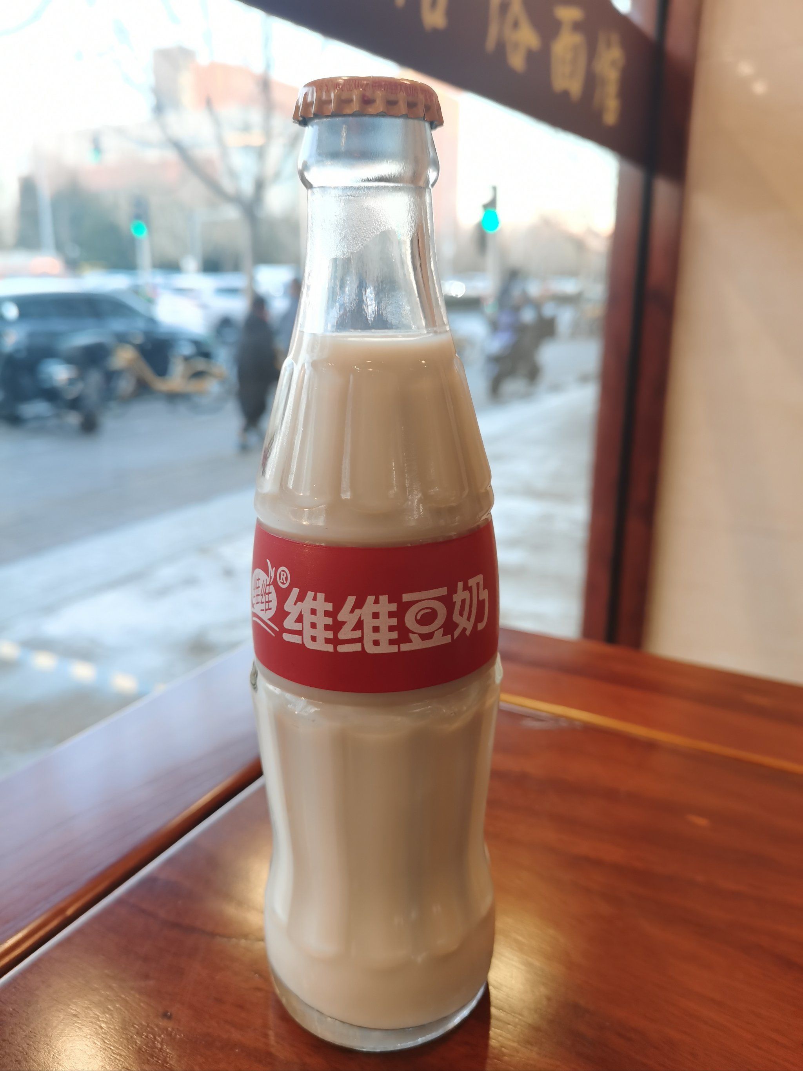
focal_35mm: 27
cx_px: 402
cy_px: 536
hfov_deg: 51.4
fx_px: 835
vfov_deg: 65.3
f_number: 1.8
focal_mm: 5.58
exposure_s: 1/100
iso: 160
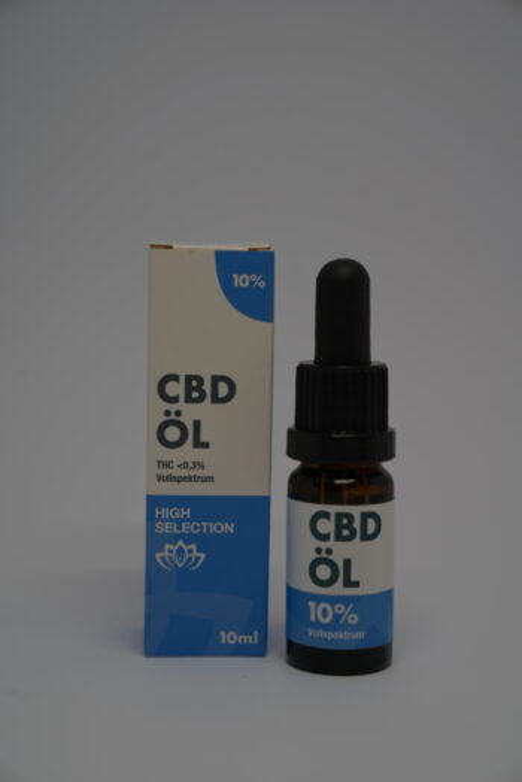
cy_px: 391
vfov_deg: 28.8
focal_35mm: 70
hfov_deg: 19.5
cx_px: 261
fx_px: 1520
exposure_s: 1/100
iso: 100
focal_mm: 70
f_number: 5.6
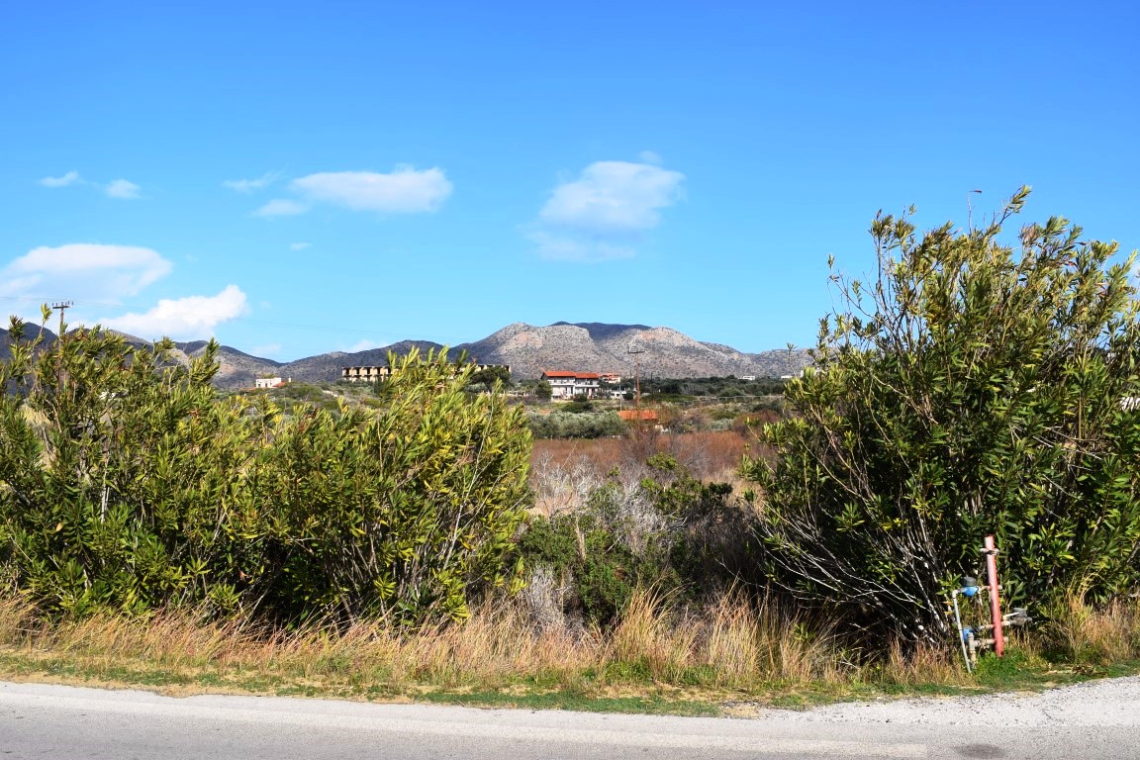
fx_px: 1140
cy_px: 380
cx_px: 570
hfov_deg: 53.1
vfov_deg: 36.9
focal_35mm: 36
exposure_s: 1/400
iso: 200
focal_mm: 24
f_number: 10
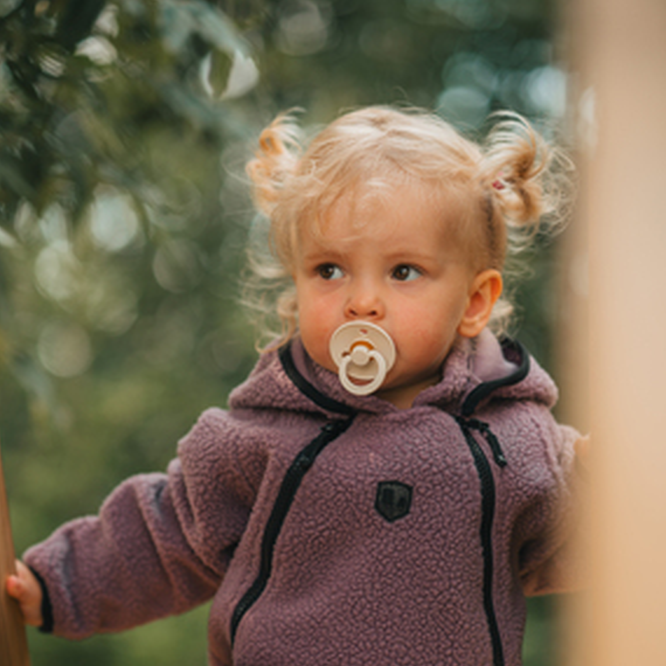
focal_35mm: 114
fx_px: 2481
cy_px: 519
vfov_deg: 15.2
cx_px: 348
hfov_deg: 15.3
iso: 100
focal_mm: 85
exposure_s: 1/500
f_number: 2.2
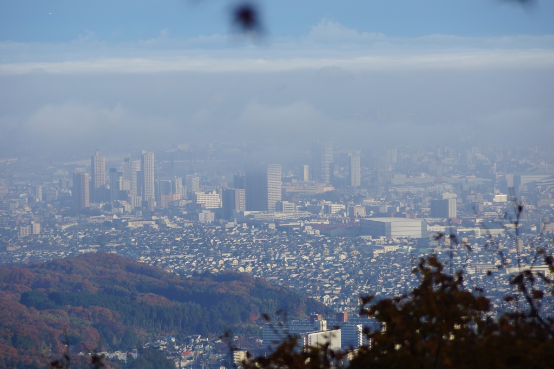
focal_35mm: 300
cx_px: 277
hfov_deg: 6.9
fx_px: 4615
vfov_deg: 4.6
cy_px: 184
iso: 100
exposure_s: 1/320
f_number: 8
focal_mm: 200
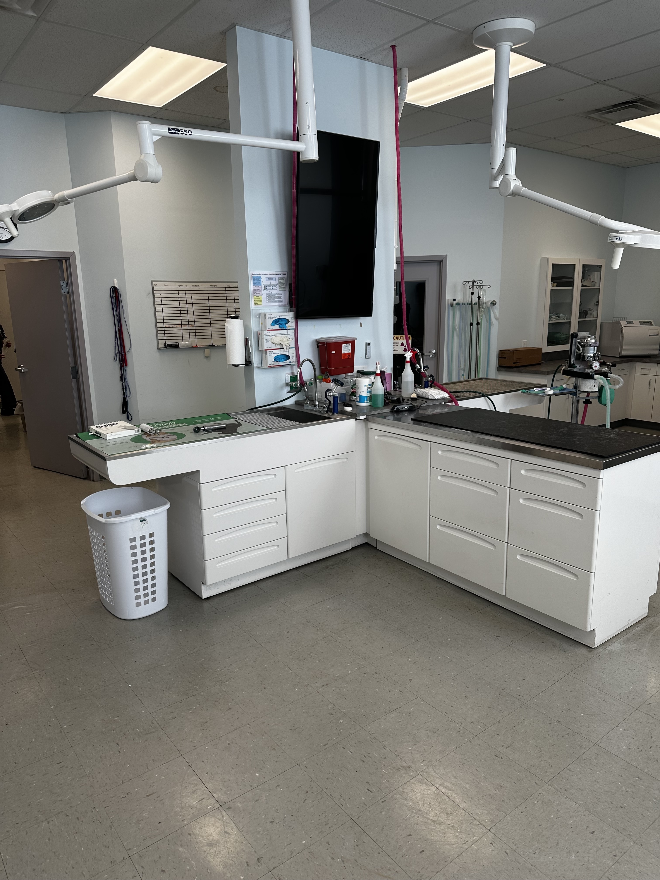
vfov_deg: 71.6
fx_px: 610
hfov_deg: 56.8
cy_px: 440
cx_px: 330
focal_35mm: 24
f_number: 1.78
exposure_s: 1/121
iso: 64
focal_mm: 6.86
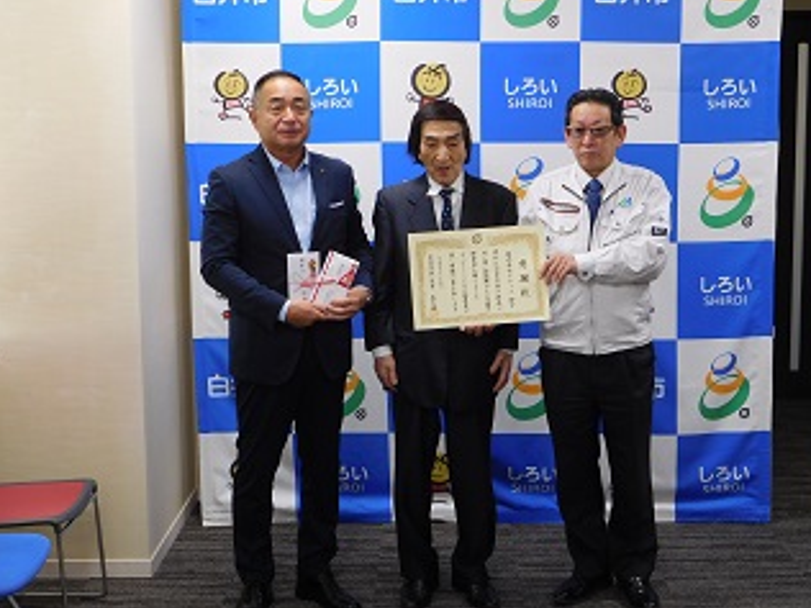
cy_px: 280
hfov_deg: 33.7
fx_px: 1335
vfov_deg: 25.7
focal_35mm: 57
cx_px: 452
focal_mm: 8.9
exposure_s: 1/30
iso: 160
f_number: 4.1
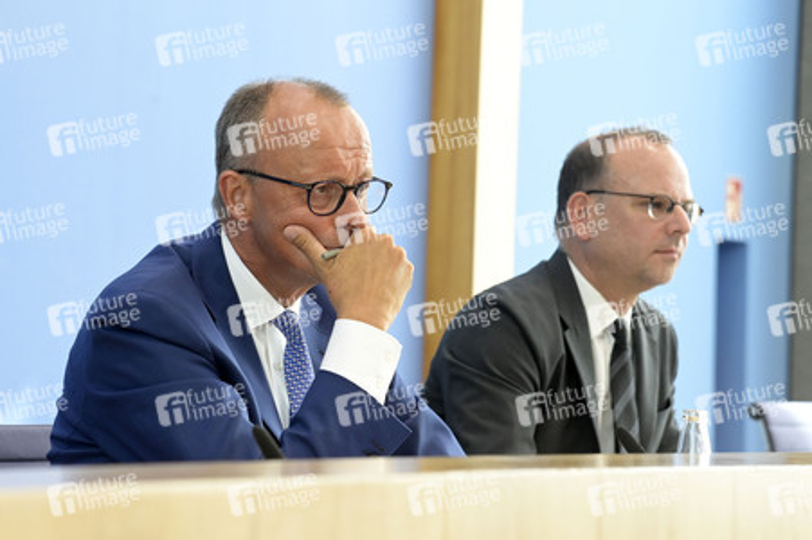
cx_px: 406
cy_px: 270
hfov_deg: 17.1
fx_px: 2705
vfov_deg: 11.4
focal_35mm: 120
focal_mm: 120
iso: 4000
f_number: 5.6
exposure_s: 1/500
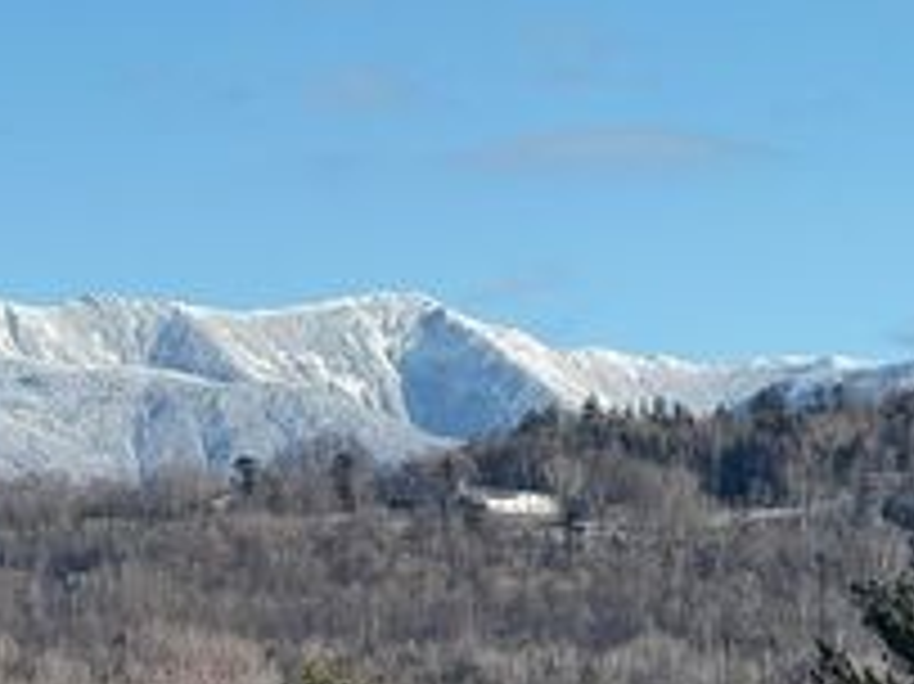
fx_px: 7811
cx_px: -86
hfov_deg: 6.7
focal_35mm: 296
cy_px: 403
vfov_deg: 5.0
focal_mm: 15.66
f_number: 2.8
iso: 50
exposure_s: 1/1186
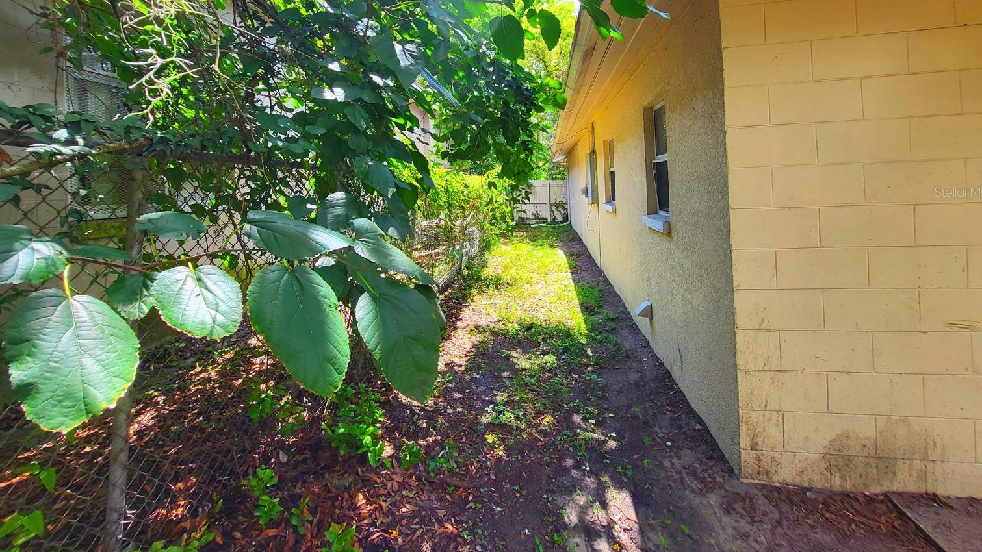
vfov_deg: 68.9
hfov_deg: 103.0
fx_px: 391
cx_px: 476
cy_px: 192
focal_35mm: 15
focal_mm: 1.74
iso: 32
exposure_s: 1/143
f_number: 2.2
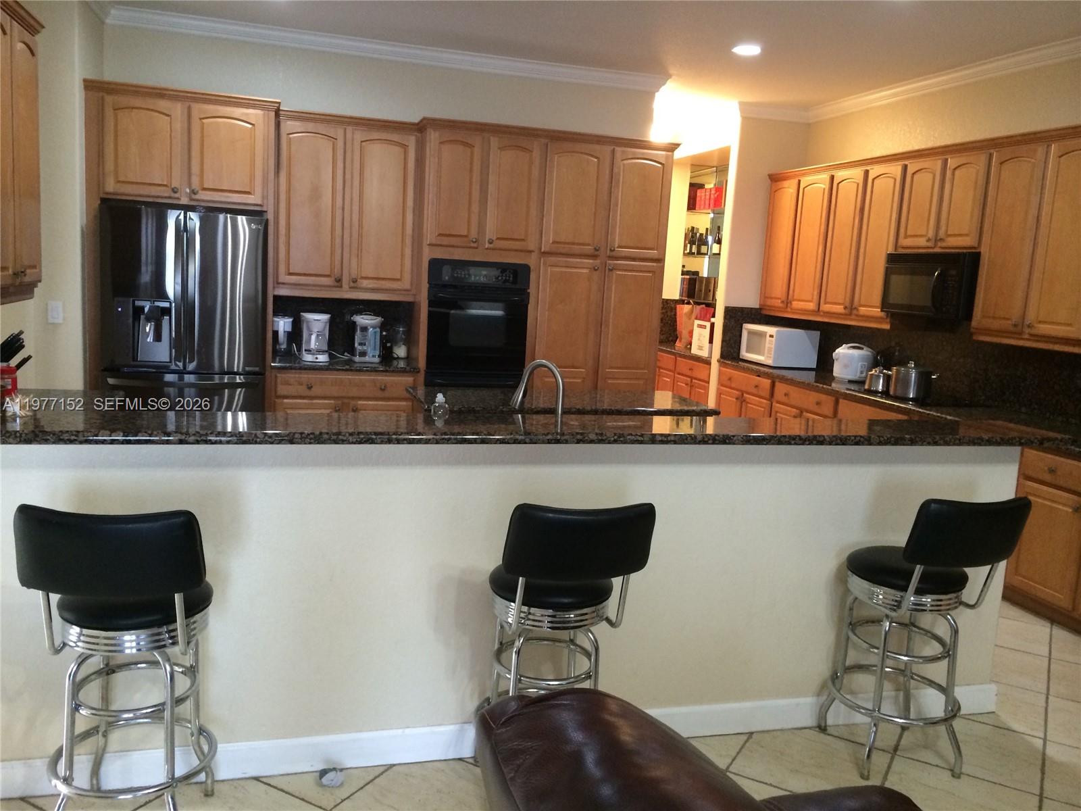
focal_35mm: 30
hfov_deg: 60.0
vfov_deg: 46.8
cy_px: 406
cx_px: 540
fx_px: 937
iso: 200
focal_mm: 4.12
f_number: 2.2
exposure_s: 1/30
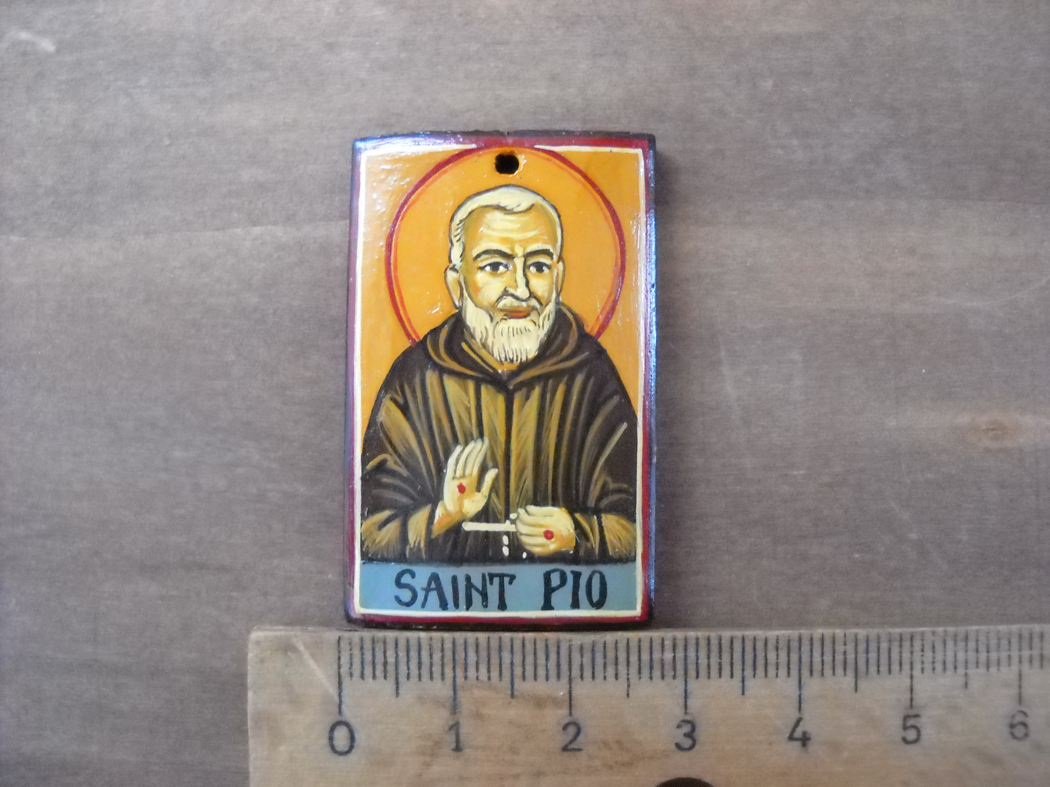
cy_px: 394
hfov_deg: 45.8
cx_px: 525
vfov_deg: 35.1
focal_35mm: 41
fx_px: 1244
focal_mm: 6.72
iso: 800
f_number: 3.1
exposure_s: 1/67
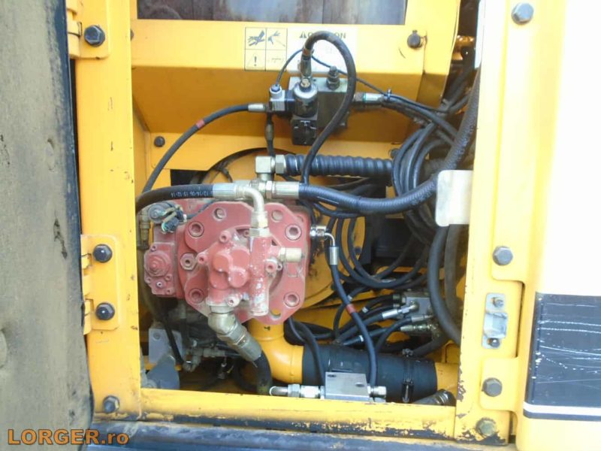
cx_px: 300
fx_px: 451
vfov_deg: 53.1
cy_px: 226
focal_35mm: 26
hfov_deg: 67.3
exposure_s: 1/50
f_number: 3.2
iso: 100
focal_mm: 4.6
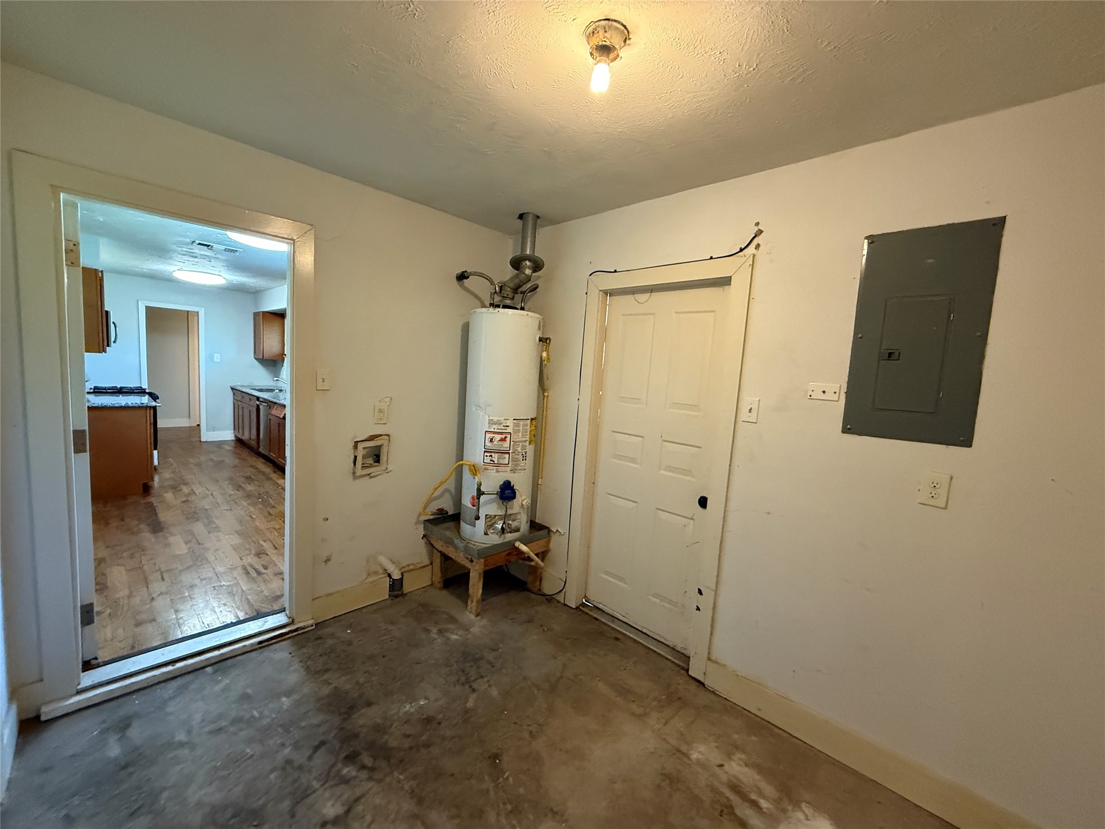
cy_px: 414
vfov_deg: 85.7
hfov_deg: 102.1
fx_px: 447
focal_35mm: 14
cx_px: 552
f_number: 2.2
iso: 640
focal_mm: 2.22
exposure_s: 1/60
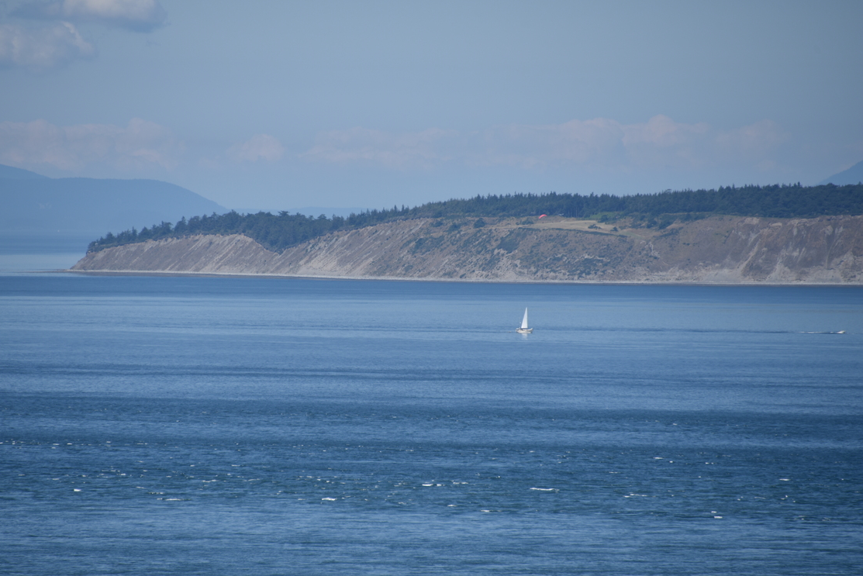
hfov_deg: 6.0
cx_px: 382
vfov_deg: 4.0
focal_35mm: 345
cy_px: 320
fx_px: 8273
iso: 100
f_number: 7.1
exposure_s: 1/640
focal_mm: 300
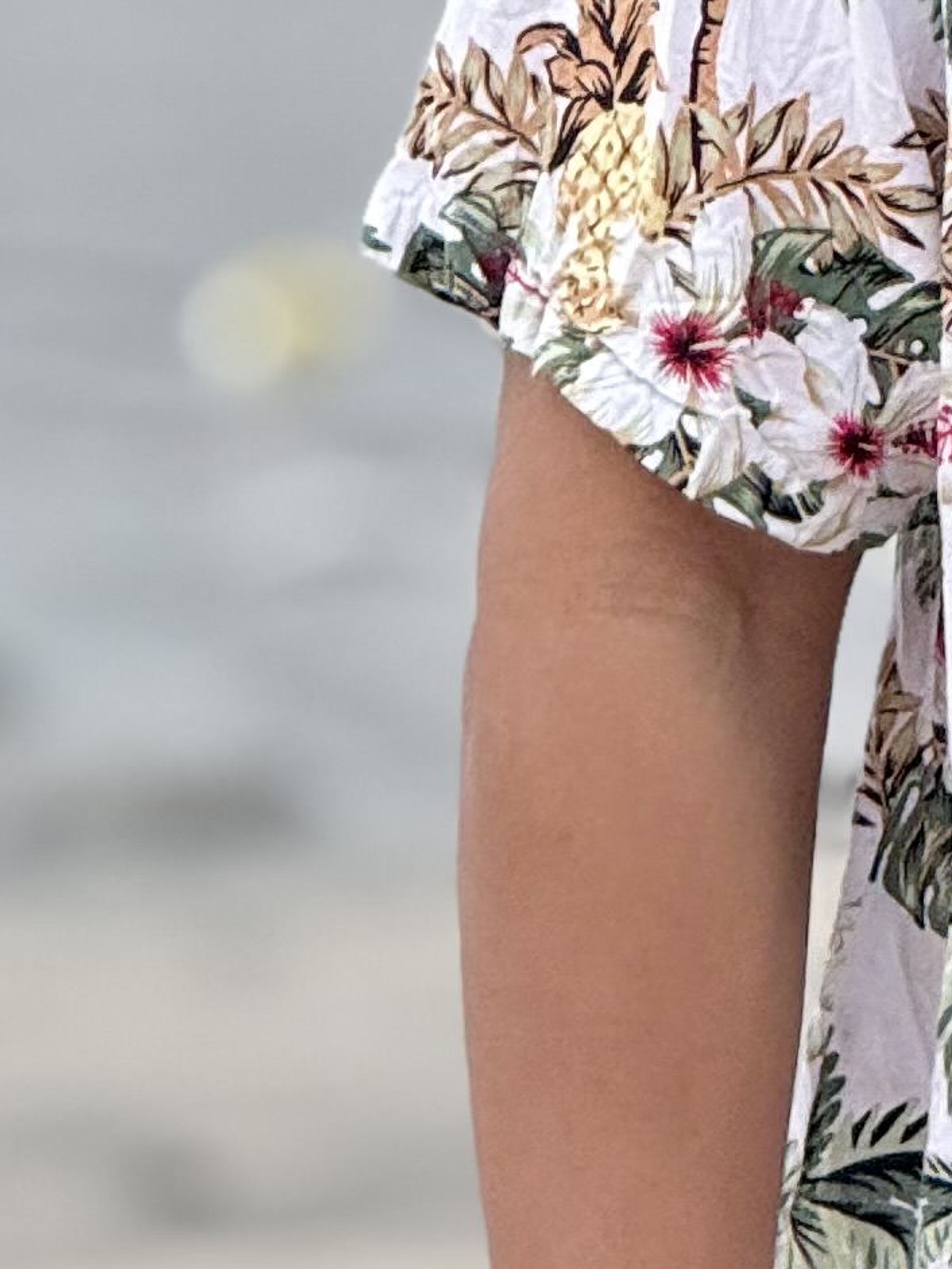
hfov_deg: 2.9
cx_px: 1576
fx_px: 18844
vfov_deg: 3.8
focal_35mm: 514
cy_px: -755
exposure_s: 1/358
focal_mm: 15.66
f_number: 2.8
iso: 50
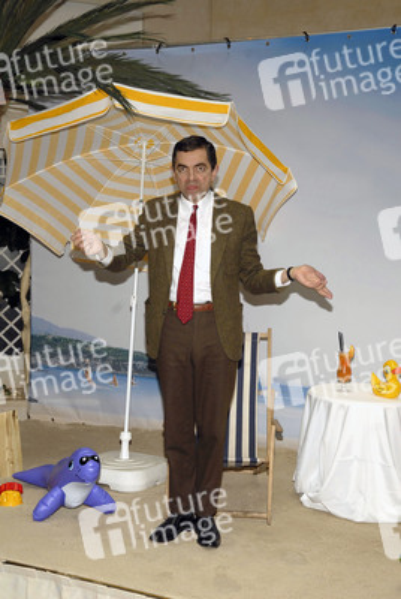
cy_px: 300
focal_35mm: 57
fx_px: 949
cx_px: 200
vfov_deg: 35.0
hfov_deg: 23.9
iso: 400
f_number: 7.1
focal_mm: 38
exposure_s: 1/100
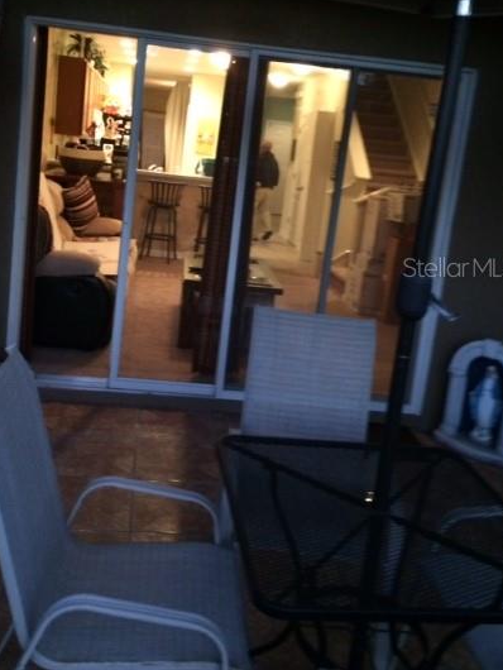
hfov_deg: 40.7
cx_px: 219
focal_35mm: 35
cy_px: 267
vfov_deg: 52.2
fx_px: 678
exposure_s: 1/15
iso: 320
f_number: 2.2
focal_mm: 4.15
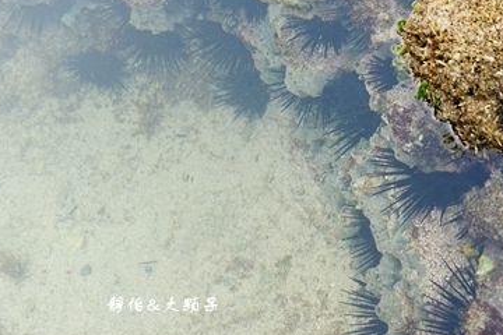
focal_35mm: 56
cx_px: 253
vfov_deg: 23.7
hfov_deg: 35.6
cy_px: 50
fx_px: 782
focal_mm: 11.52
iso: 125
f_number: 3.5
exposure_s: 1/160
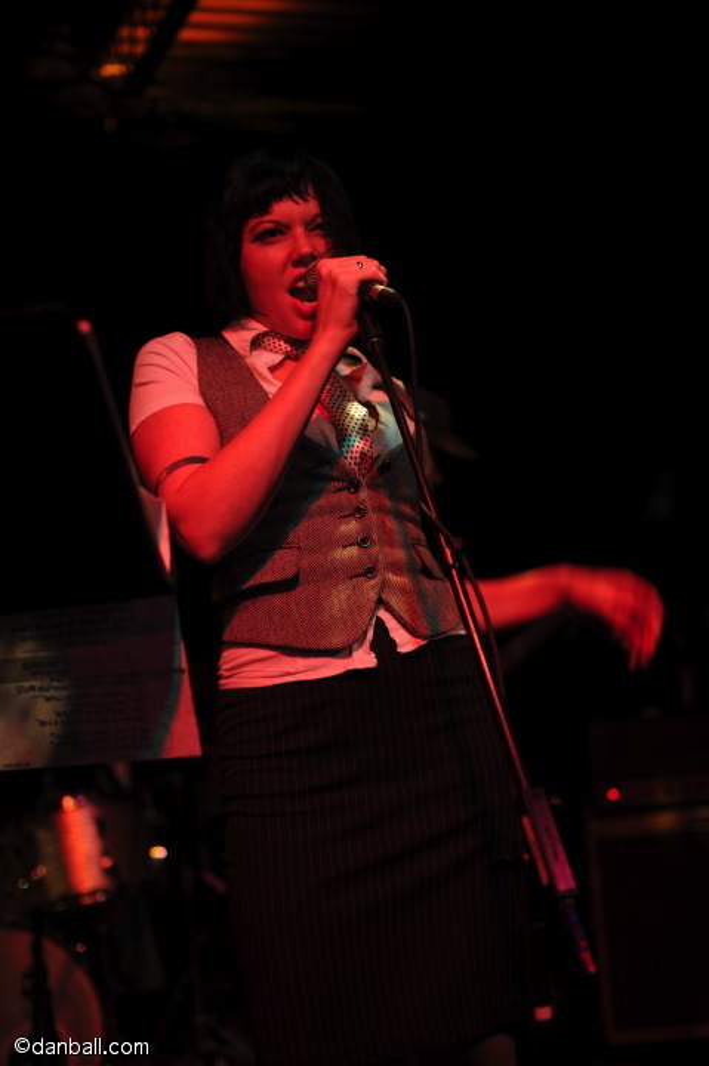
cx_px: 354
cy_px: 533
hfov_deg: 27.0
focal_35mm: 50
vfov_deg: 39.6
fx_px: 1479
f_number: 2.8
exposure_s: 1/60
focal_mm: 50
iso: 500
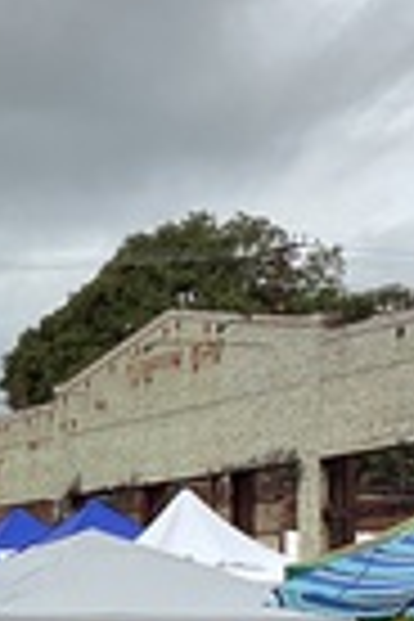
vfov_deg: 15.7
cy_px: 540
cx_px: -169
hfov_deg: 10.3
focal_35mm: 129
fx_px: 2225
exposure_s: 1/122
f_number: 2.4
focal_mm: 3.3
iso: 25
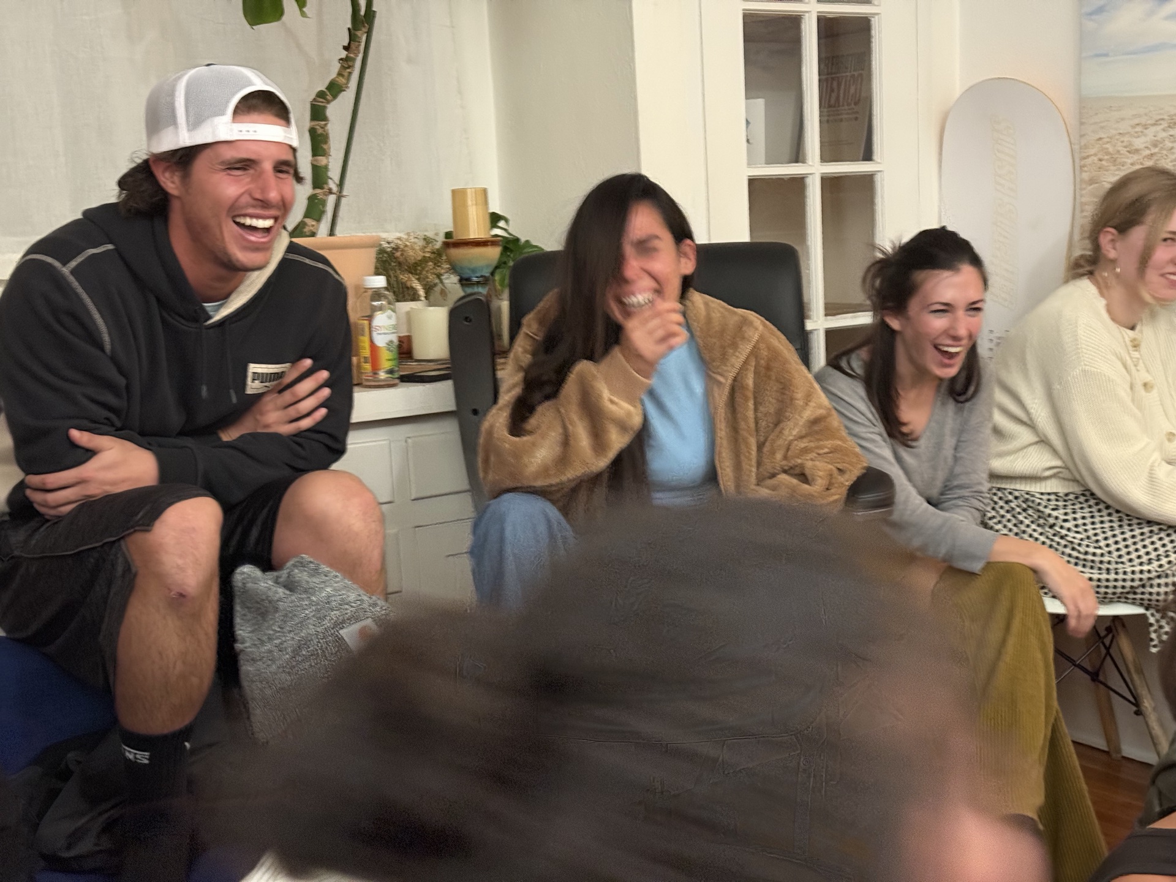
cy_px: 441
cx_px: 588
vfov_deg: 30.3
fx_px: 1631
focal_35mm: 48
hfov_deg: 39.7
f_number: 1.78
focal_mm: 6.76
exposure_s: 1/29
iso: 500
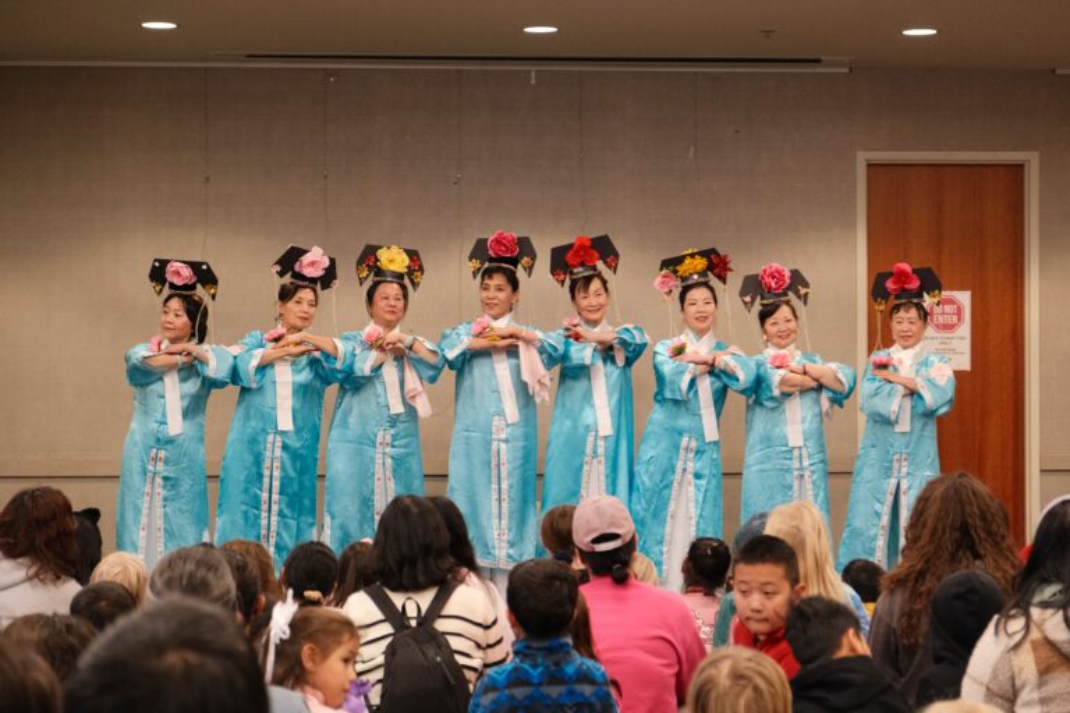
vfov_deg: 17.9
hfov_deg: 26.7
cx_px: 535
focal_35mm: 76
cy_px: 356
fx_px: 2259
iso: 1600
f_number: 4
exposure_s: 1/60
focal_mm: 50.5
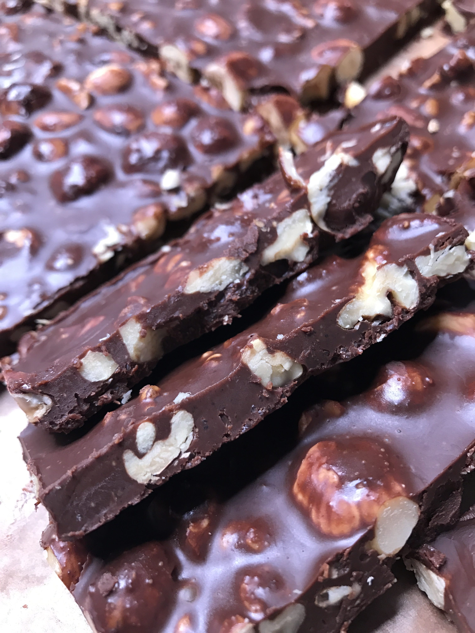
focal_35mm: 28
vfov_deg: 63.4
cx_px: 238
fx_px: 512
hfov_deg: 49.7
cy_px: 316
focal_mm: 3.99
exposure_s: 1/20
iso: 32
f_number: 1.8
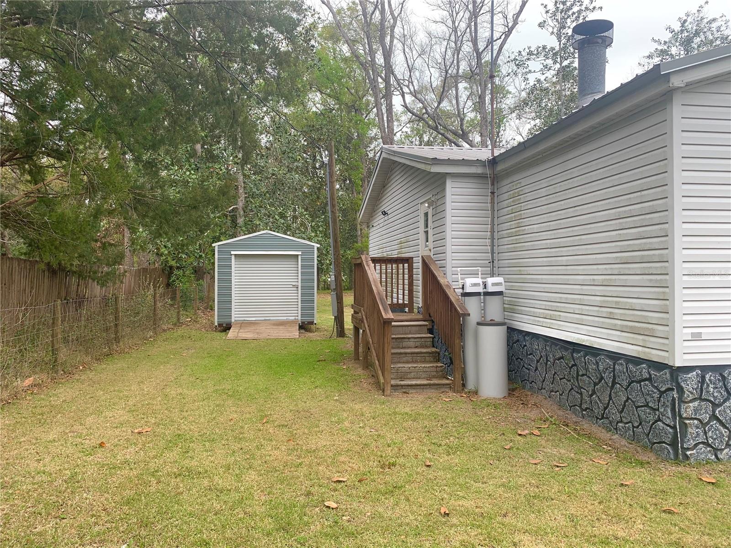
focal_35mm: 26
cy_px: 274
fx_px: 549
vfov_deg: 53.1
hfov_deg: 67.3
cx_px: 366
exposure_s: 1/623
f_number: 1.8
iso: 25
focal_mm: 4.25
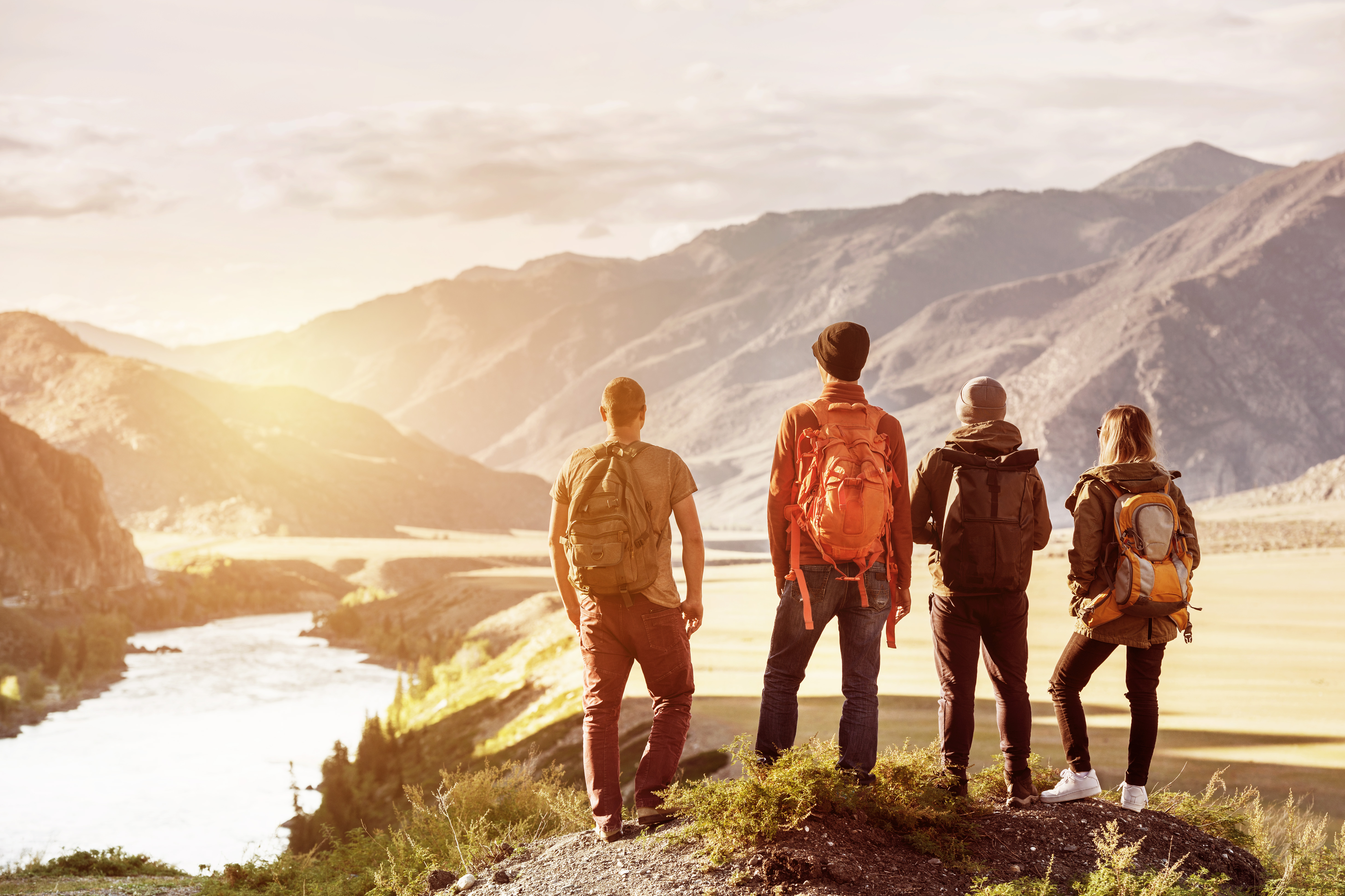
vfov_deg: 12.1
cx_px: 684
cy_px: 447
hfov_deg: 18.1
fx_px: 4221
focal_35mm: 113
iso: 80
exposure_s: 1/200
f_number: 5.6
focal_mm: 110
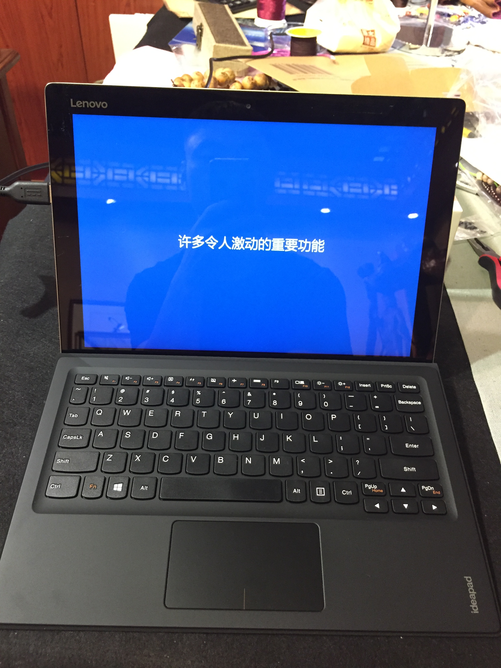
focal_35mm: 29
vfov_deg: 61.7
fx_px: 560
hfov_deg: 48.2
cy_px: 334
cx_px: 250
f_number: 2.2
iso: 250
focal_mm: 4.15
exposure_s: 1/33
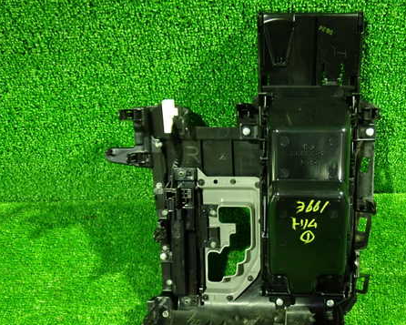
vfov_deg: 35.7
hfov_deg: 43.2
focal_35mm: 42
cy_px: 174
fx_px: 505
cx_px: 269
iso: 800
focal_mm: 5.79
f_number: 2.4
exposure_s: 1/15
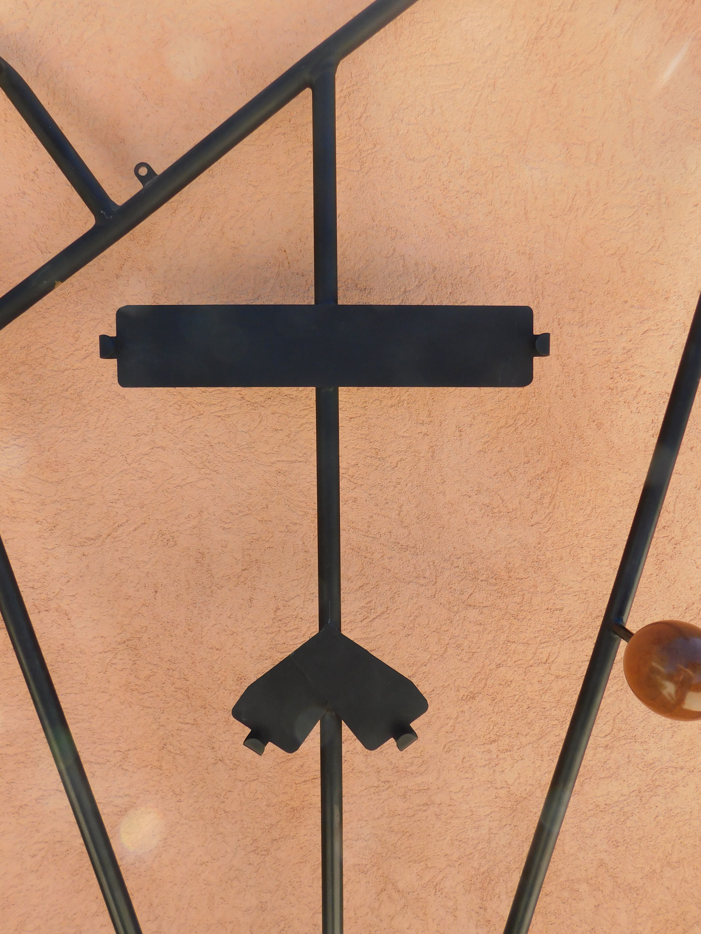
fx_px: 621
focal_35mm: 23
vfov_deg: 73.9
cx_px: 350
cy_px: 467
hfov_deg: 58.9
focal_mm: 4
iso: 125
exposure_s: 1/500
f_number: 3
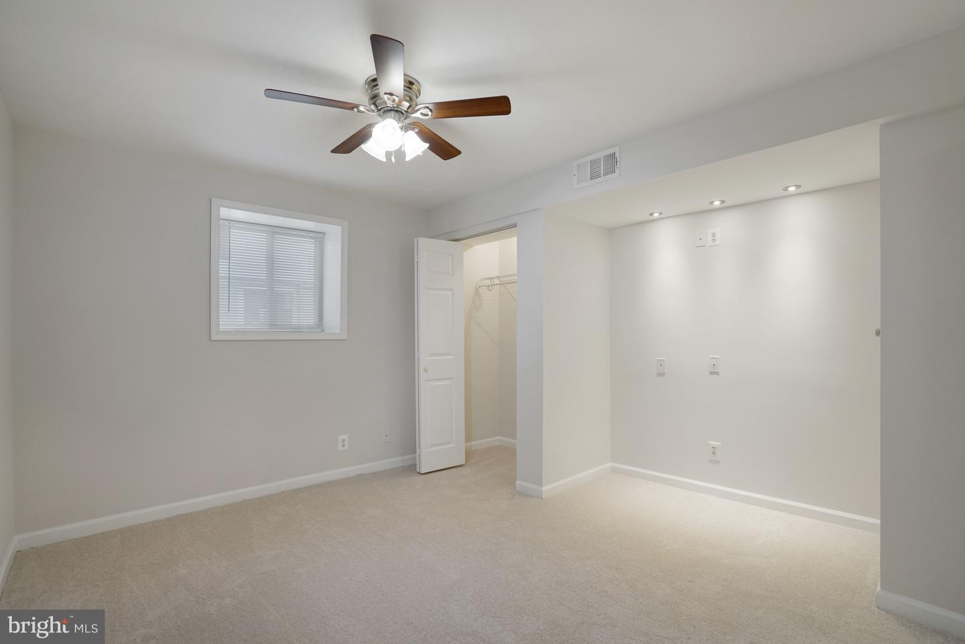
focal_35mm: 16
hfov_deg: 96.7
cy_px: 322
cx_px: 482
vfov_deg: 73.8
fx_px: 429
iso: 1250
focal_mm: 16
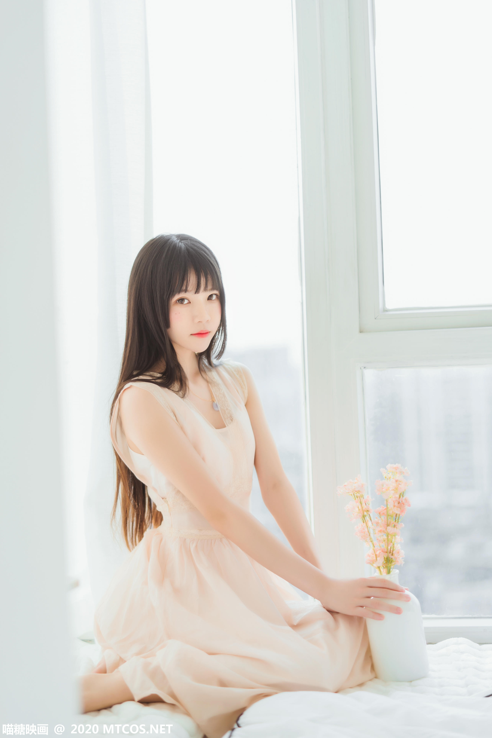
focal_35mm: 50
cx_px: 246
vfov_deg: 39.6
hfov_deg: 27.0
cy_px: 369
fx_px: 1025
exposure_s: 1/400
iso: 100
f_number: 1.4
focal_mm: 50
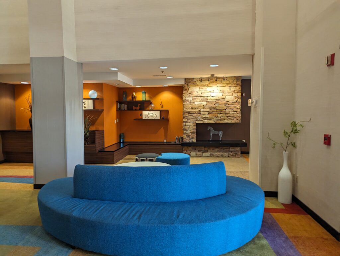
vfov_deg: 56.9
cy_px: 128
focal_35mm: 24
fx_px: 236
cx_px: 170
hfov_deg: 71.5
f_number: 1.85
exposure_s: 1/120
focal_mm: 6.81
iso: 241
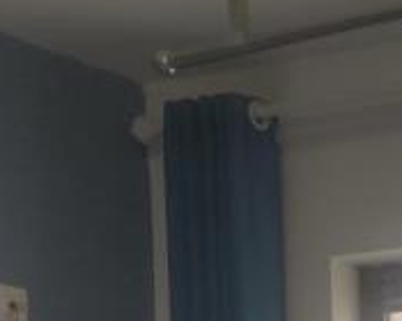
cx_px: 786
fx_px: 1594
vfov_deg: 10.9
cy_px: 555
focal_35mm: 134
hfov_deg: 12.7
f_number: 1.8
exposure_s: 1/113
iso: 50
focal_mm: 4.35
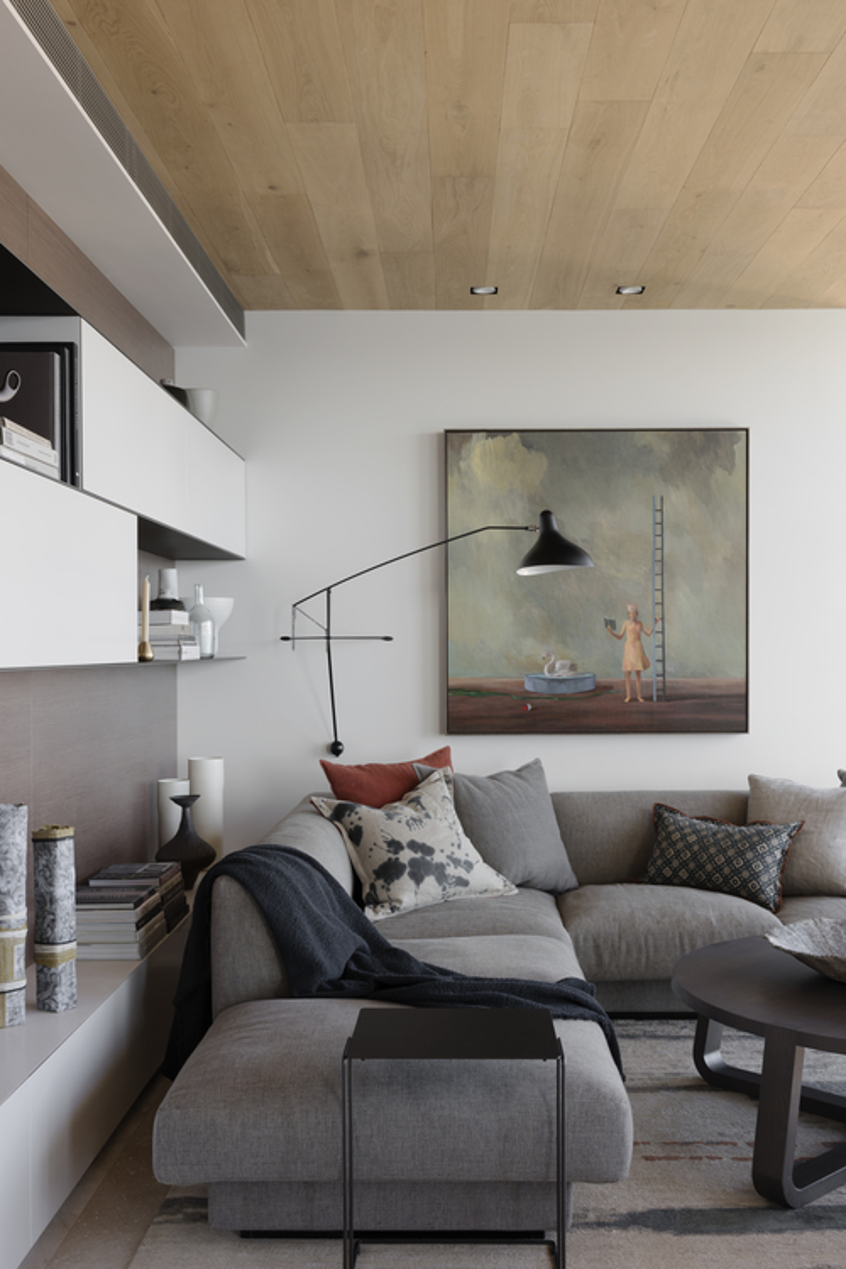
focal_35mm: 35
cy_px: 634
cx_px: 423
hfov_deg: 37.9
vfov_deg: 54.4
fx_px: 1234
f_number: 11
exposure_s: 1/1.25
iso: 64
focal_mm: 35
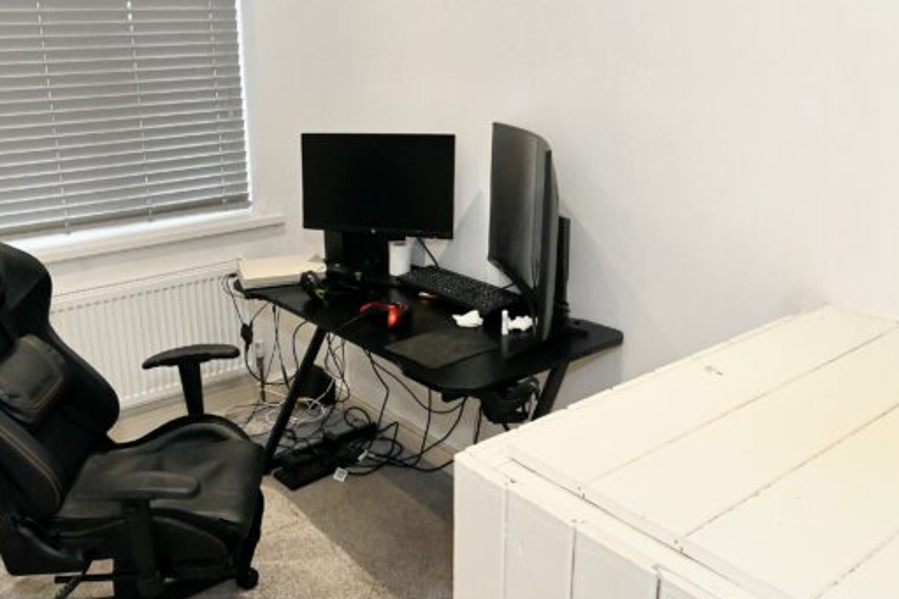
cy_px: 280
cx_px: 304
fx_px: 749
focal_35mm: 30
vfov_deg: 43.6
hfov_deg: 60.6
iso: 6400
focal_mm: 15
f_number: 10
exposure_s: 1/125
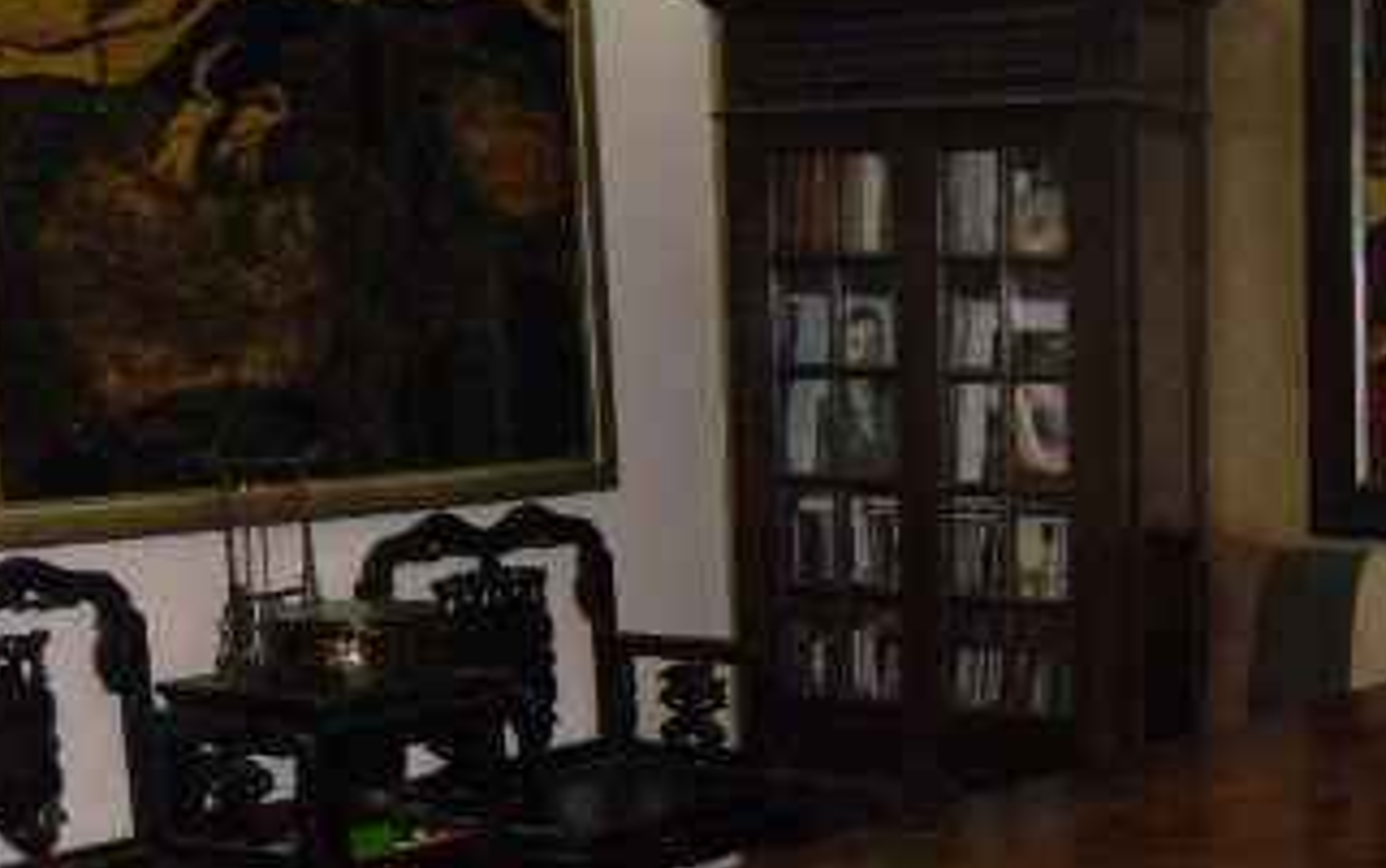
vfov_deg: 17.3
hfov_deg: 26.8
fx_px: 2797
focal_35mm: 74
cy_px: 803
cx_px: 1282
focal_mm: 6.3
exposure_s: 1/45
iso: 400
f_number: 3.5
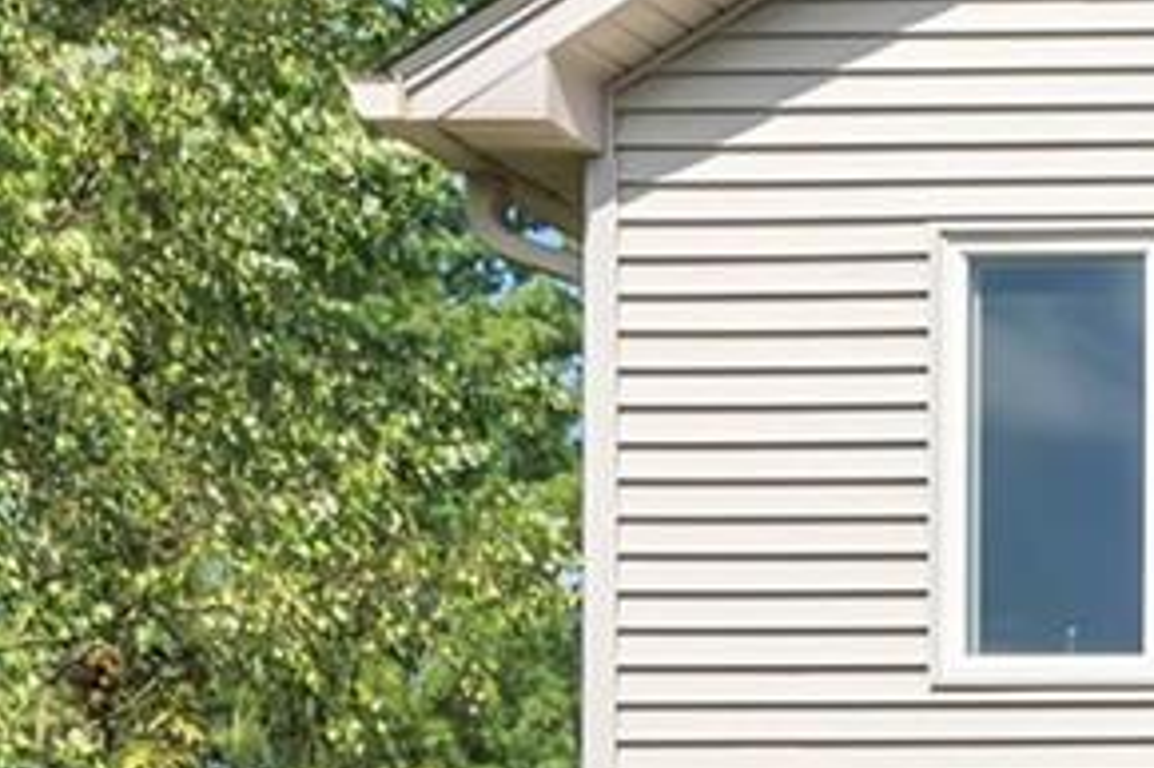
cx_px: 3239
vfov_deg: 10.3
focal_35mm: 127
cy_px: 1283
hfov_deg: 11.4
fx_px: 4069
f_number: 10
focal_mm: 18
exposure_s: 1/250
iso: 100
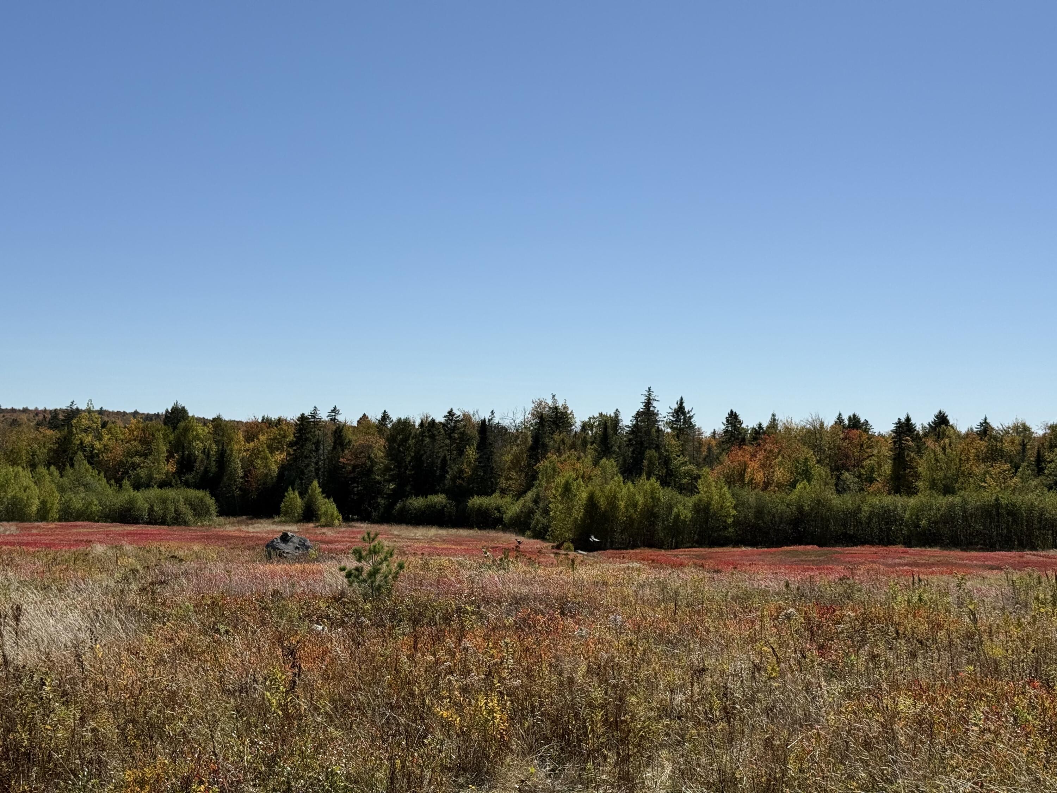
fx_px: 1466
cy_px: 396
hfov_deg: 39.7
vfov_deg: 30.3
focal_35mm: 48
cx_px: 528
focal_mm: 6.76
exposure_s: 1/9901
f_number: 1.78
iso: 64
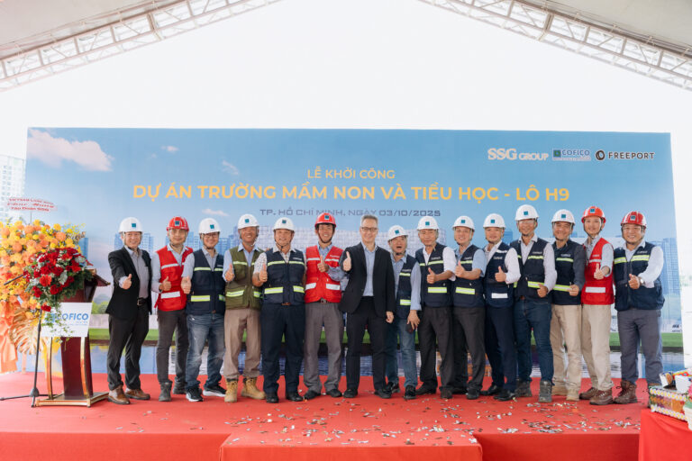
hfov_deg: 60.4
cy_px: 230
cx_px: 346
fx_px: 594
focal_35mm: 31
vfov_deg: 42.5
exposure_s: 1/250
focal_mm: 30.9
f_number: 6.3
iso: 320
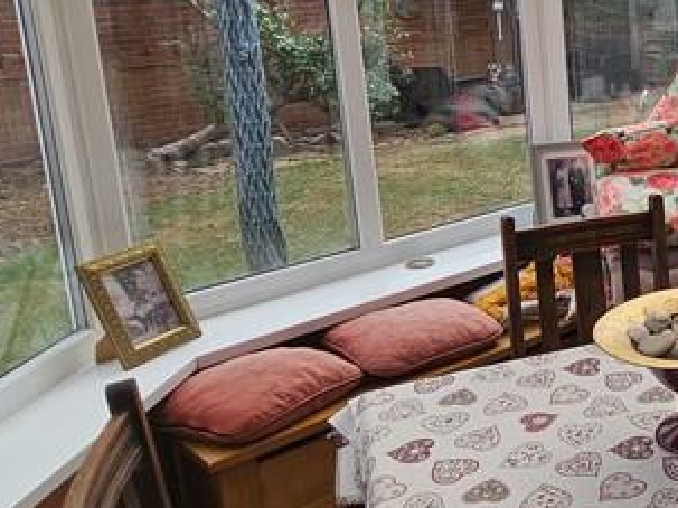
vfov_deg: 32.2
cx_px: 790
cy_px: 123
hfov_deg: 35.1
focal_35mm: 44
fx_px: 861
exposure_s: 1/1205
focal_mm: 2.2
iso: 50
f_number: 2.2
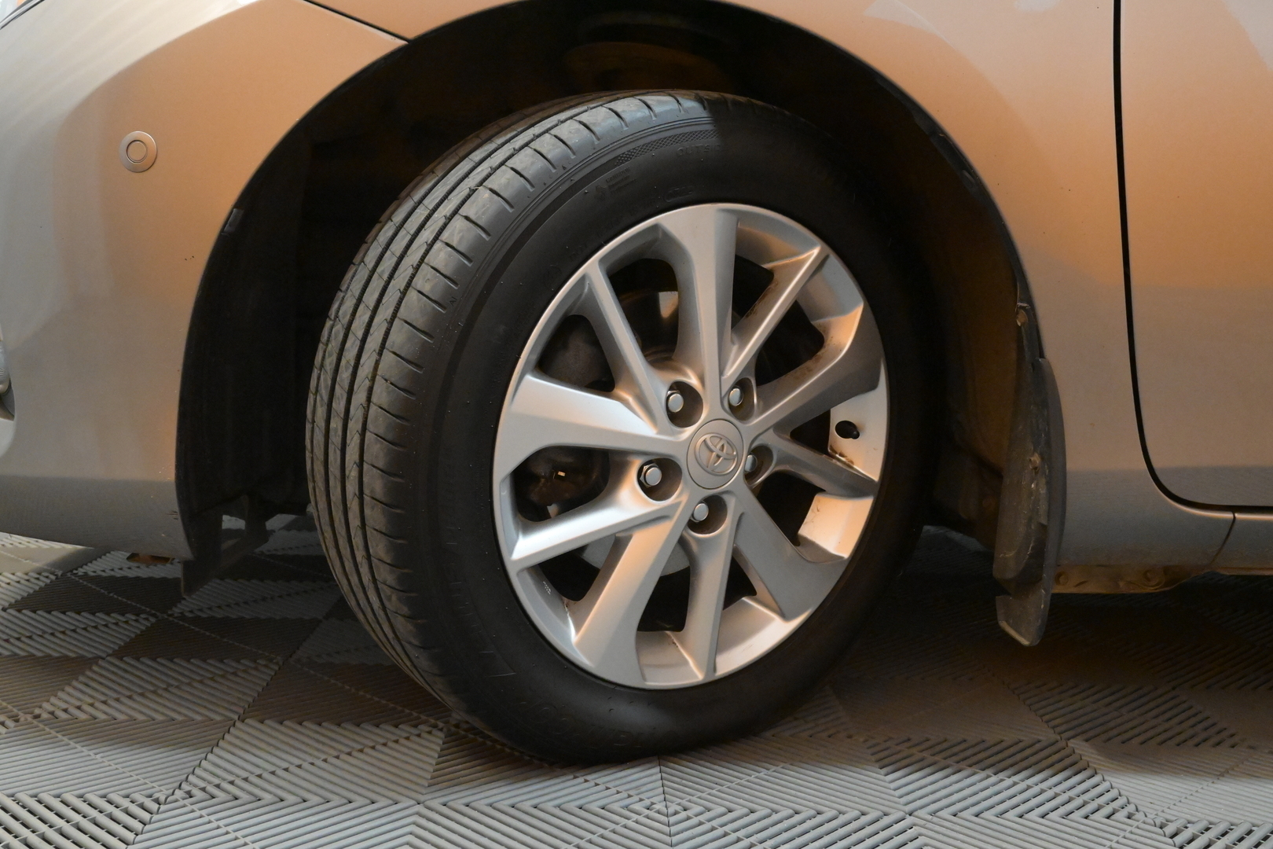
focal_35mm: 36
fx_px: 1273
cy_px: 424
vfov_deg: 36.9
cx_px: 636
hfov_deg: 53.1
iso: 8000
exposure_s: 1/160
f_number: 6.3
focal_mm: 24
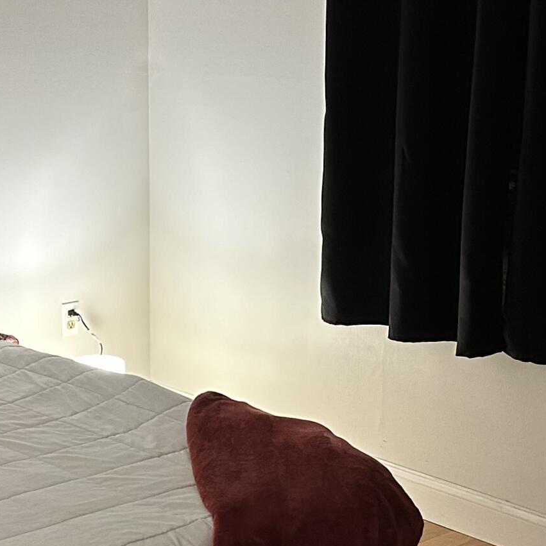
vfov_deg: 21.4
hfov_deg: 21.3
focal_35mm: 81
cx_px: 185
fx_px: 1445
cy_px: 286
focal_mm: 5.7
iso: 250
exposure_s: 1/60
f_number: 1.5
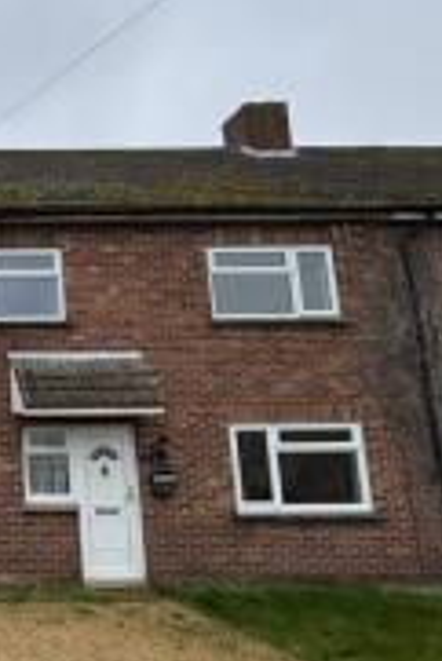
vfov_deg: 55.7
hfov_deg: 30.9
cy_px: 363
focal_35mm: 34
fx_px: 625
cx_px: -126
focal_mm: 2.22
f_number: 2.2
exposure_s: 1/327
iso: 40
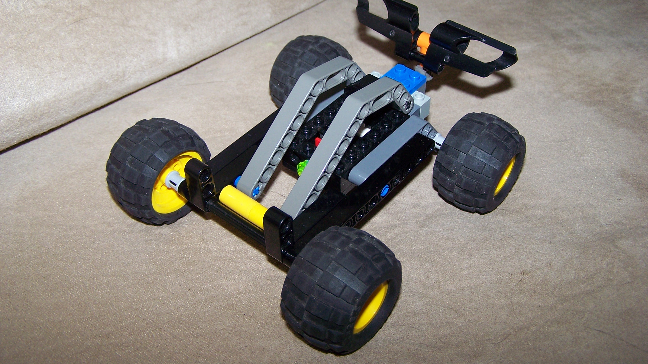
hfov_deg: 48.4
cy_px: 158
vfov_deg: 28.3
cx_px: 320
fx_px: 722
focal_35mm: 42
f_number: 2.8
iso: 80
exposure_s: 1/60
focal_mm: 6.3
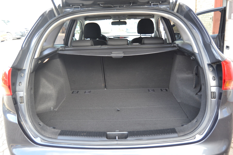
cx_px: 116
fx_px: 214
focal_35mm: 33
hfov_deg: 57.2
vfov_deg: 40.0
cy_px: 78
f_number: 4.5
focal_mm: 22
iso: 400
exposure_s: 1/80
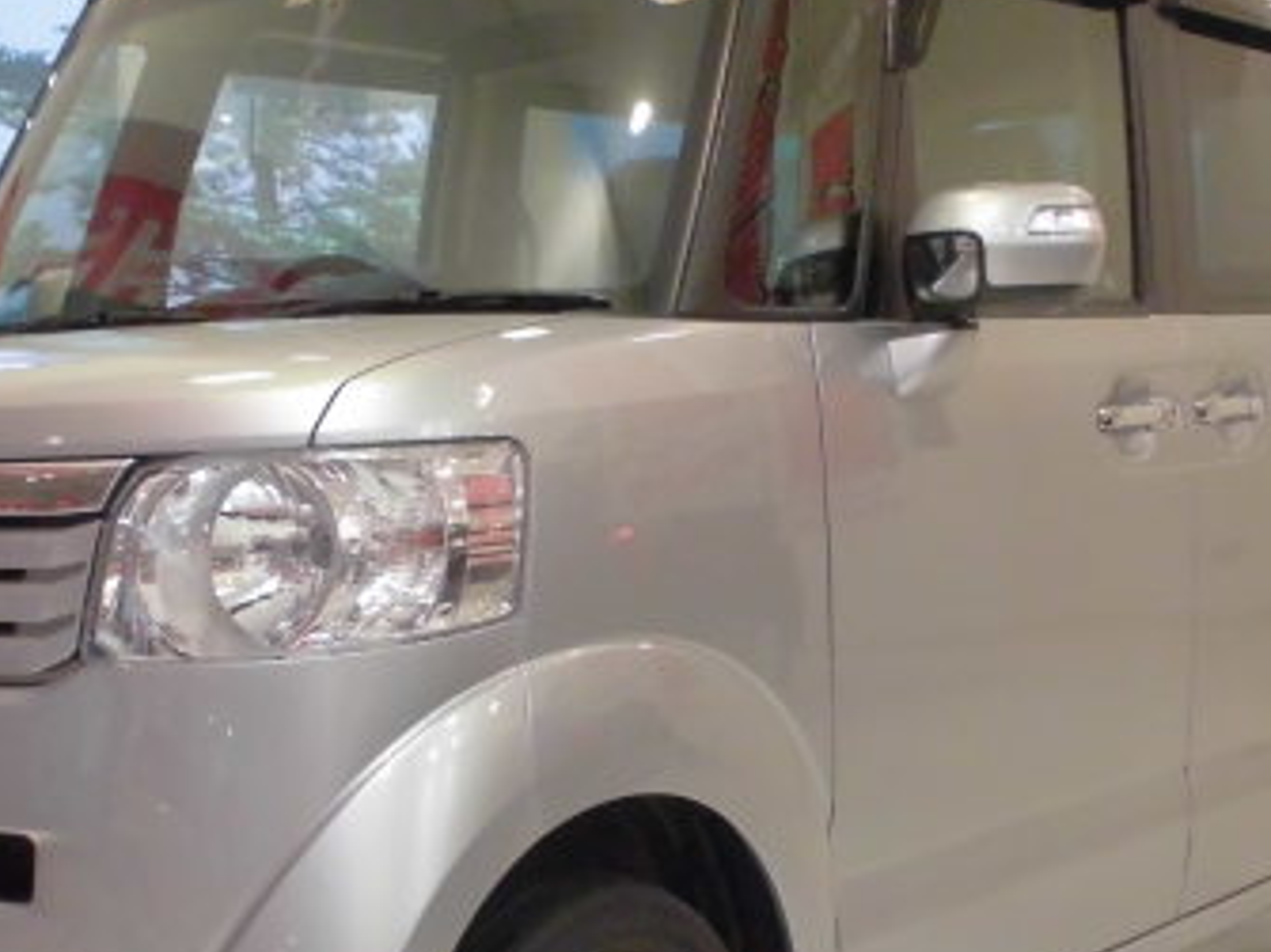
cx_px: 573
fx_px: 2386
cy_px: 614
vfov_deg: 22.5
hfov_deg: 29.8
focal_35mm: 65
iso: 400
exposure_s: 1/60
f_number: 4
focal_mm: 6.1
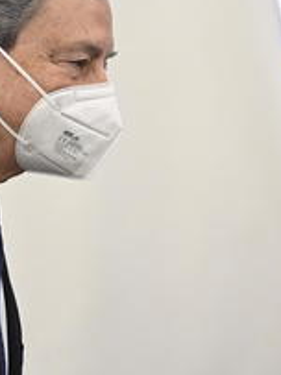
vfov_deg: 1.6
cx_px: 116
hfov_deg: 1.2
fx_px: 13316
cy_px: 114
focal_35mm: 1229
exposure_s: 1/400
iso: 3200
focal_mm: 370
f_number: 4
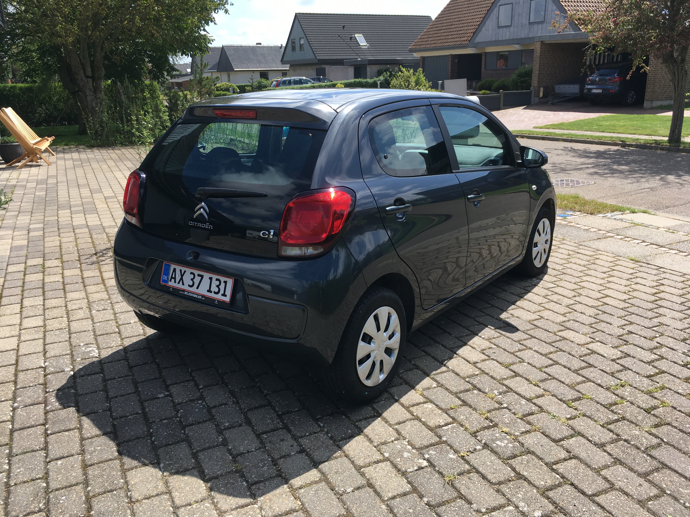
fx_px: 578
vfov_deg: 48.2
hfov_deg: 61.7
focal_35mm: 29
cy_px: 258
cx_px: 345
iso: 25
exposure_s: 1/974
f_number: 2.2
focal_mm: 4.15
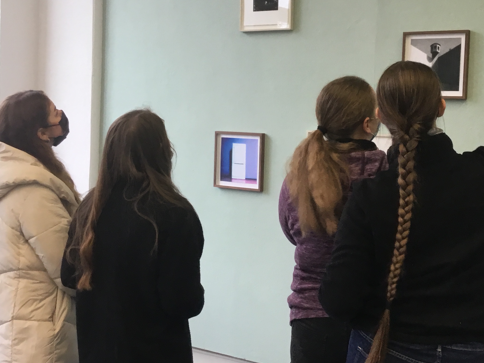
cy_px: 142
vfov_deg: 29.6
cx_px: 303
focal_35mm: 49
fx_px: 685
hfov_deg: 38.7
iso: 40
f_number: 2.4
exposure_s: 1/33
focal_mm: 3.3
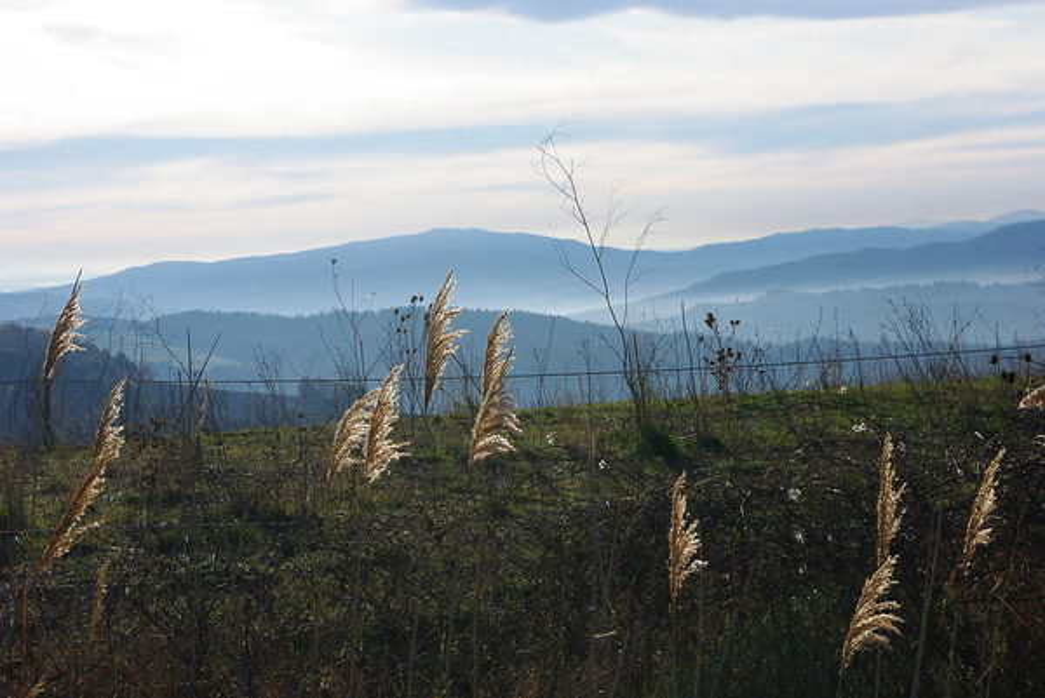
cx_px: 522
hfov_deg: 24.7
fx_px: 2382
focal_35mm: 82
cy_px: 349
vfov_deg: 16.7
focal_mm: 55
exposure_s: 1/500
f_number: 13
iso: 400
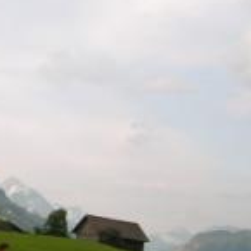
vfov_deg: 16.6
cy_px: 197
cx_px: -23
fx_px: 853
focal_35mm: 104
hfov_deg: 16.3
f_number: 2.8
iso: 50
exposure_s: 1/400
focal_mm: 6.3
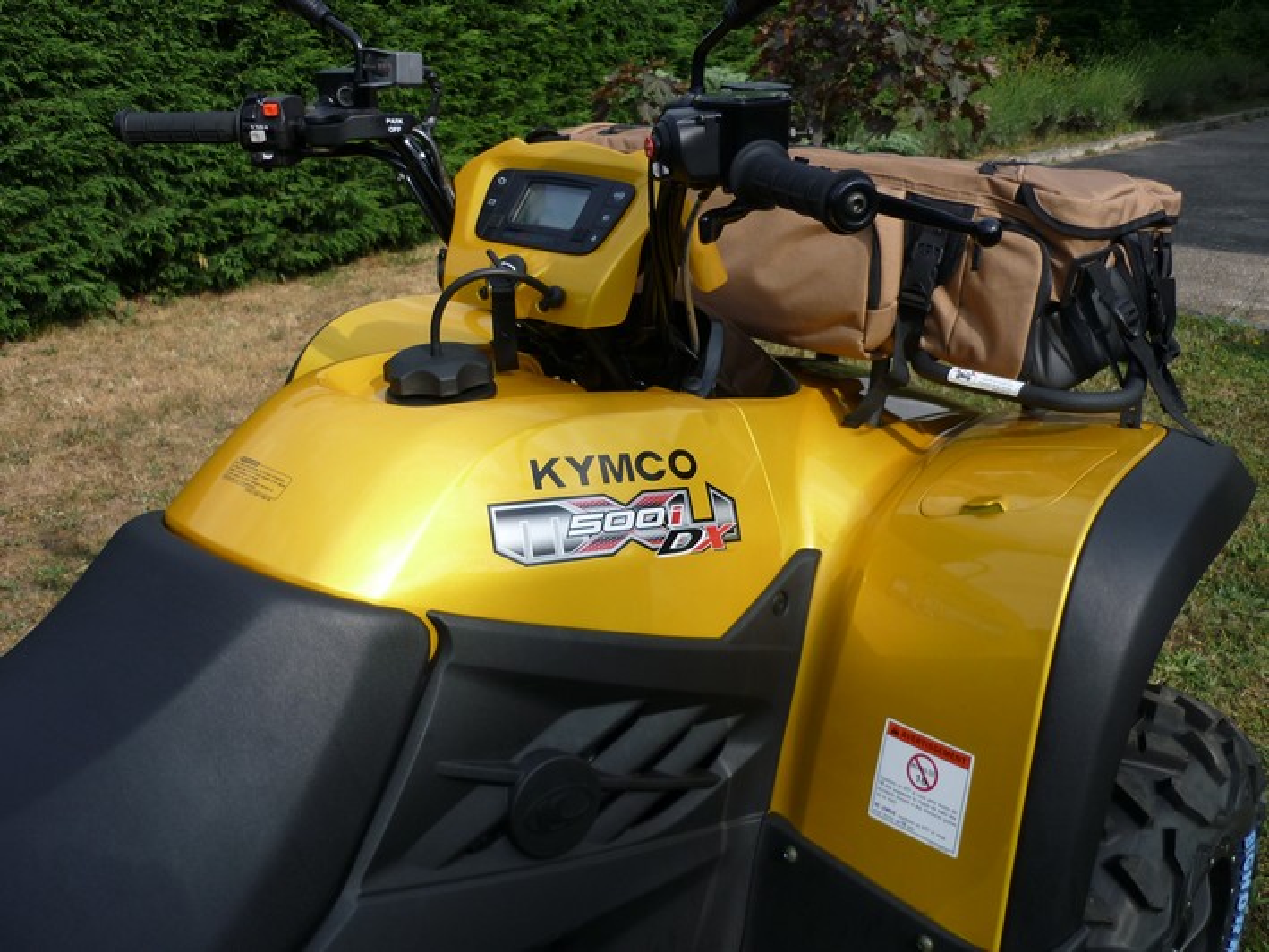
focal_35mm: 33
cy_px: 476
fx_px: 1210
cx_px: 634
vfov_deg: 43.0
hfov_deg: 55.3
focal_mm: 5.5
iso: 80
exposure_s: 1/125
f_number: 8
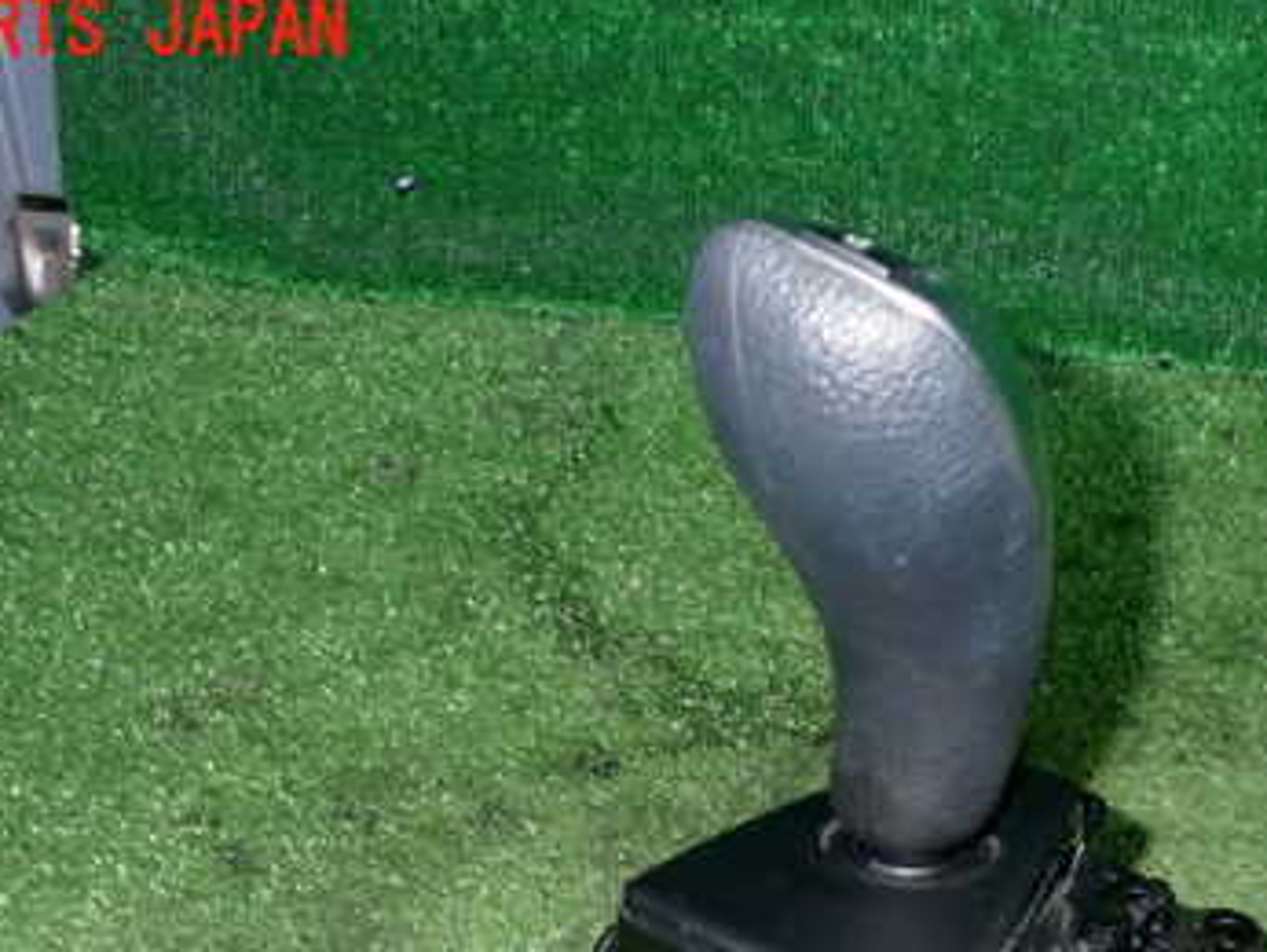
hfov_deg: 36.6
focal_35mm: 52
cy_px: 809
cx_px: 780
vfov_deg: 27.3
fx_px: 1905
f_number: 6.3
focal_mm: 5.4
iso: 320
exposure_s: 1/30
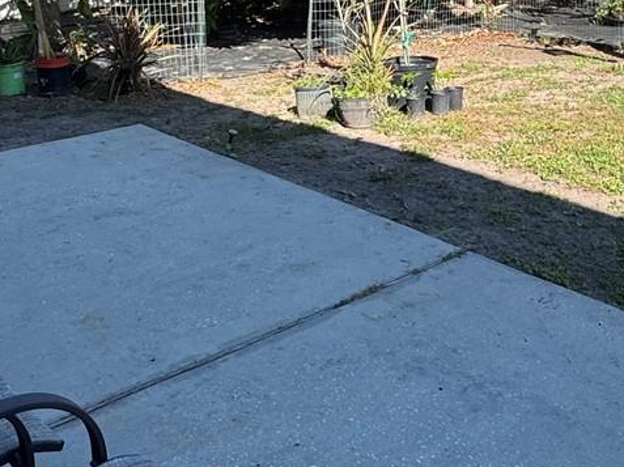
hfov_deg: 40.2
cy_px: 67
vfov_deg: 29.8
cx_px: 387
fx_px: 847
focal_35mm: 47
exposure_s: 1/525
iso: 40
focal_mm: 2.22
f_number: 2.2
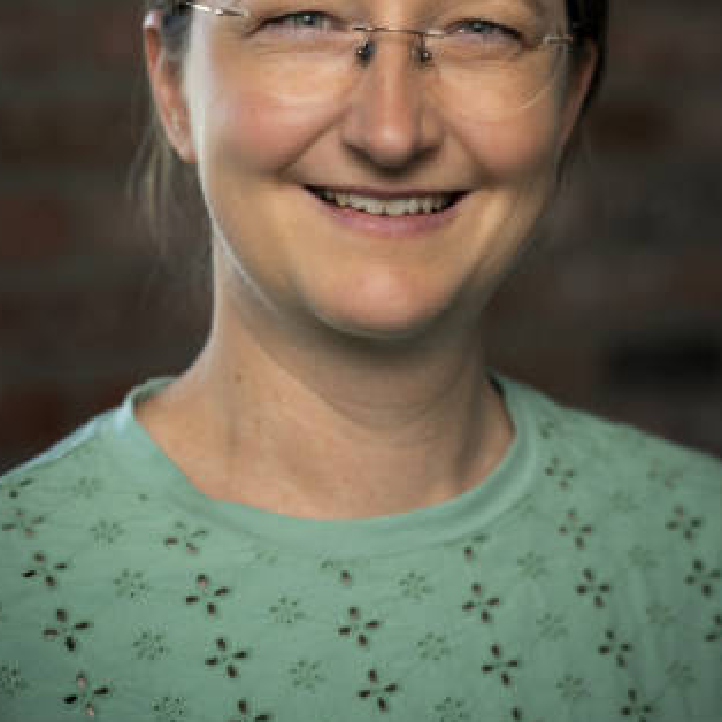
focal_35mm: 115
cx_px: 367
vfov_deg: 15.1
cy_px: 205
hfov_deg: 15.2
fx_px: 2714
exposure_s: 1/160
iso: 400
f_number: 3.5
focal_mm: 85
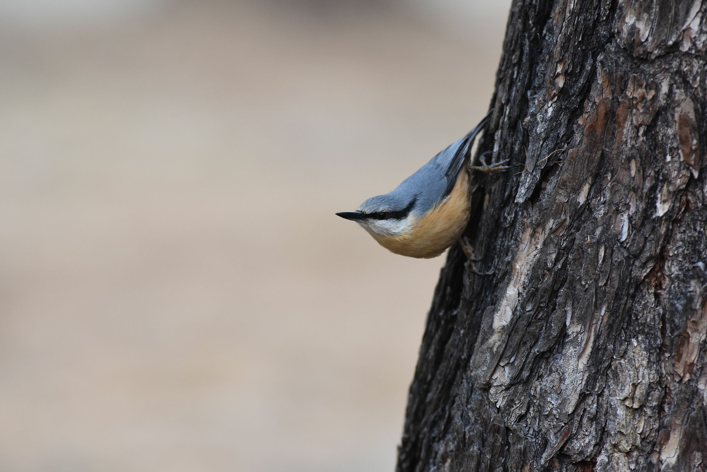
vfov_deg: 4.6
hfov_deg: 6.9
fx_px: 5891
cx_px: 354
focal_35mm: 300
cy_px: 236
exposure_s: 1/1250
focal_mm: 200
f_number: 4.5
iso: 800
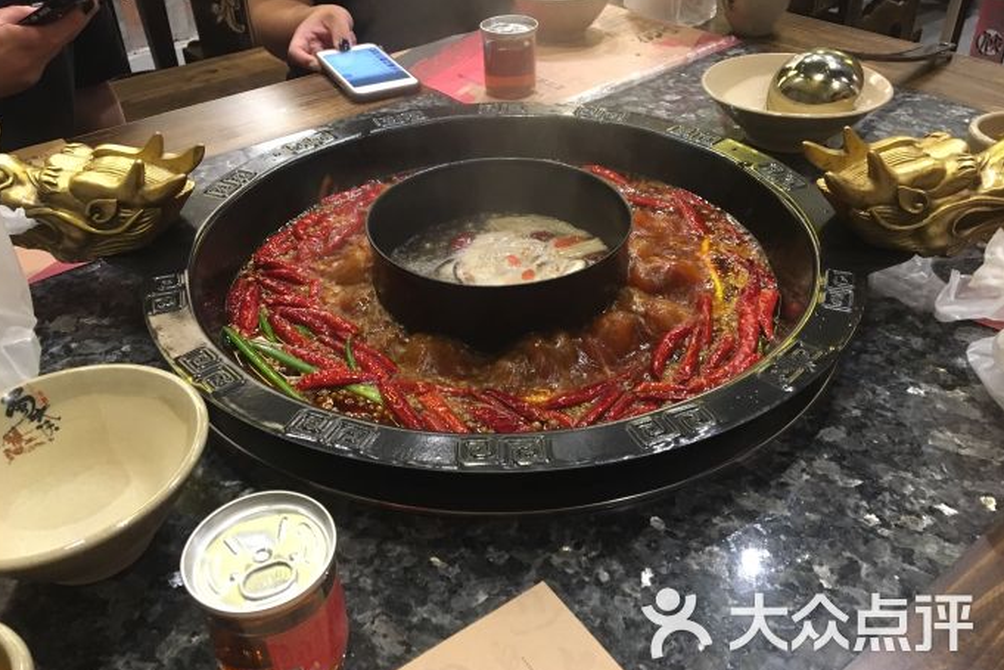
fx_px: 864
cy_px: 312
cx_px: 495
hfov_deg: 60.3
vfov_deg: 42.3
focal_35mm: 31
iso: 200
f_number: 2.2
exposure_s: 1/17
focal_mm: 4.15
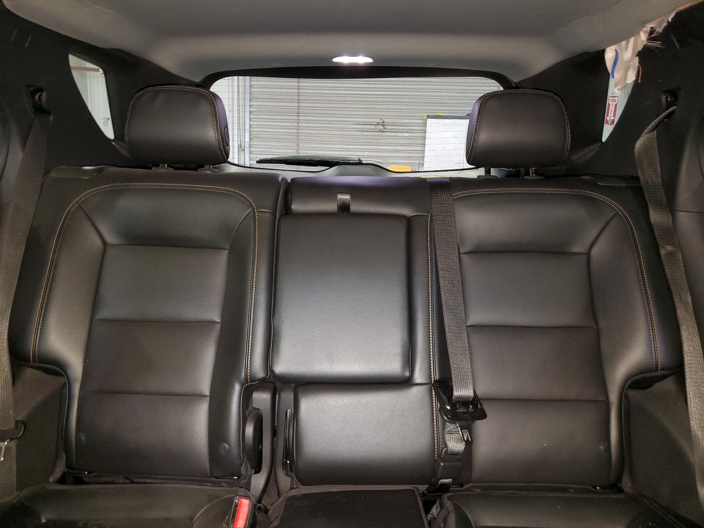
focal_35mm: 26
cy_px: 264
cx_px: 352
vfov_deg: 53.1
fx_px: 529
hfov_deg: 67.3
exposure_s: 1/15
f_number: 1.5
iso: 134
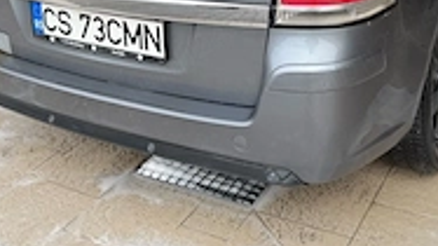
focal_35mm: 56
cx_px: 239
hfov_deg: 37.2
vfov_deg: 19.3
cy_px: -101
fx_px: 650
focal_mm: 6.76
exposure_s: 1/967
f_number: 1.78
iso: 80
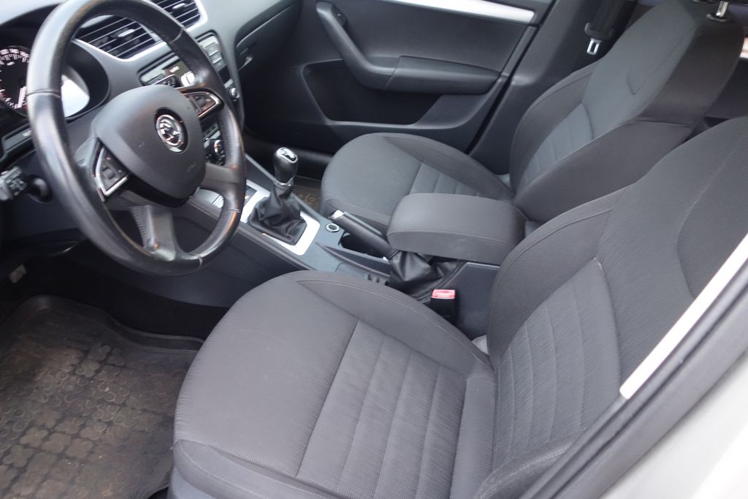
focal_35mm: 28
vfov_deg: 46.4
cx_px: 374
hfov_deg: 65.5
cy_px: 250
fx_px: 582
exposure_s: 1/30
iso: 800
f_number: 2.8
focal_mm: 10.4
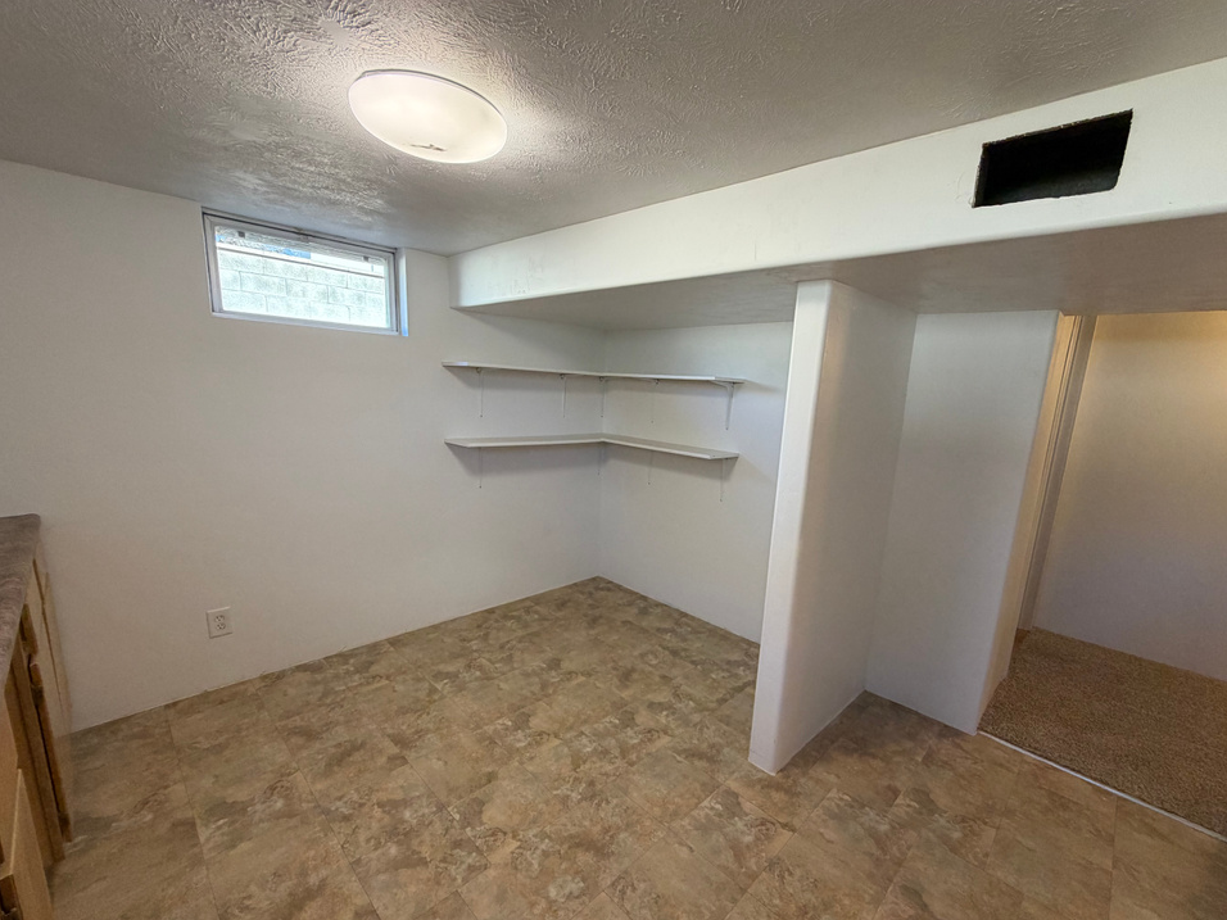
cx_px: 656
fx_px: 532
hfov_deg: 98.0
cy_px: 490
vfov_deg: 81.6
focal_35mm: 15
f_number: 2.2
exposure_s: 1/60
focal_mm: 2.22
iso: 160
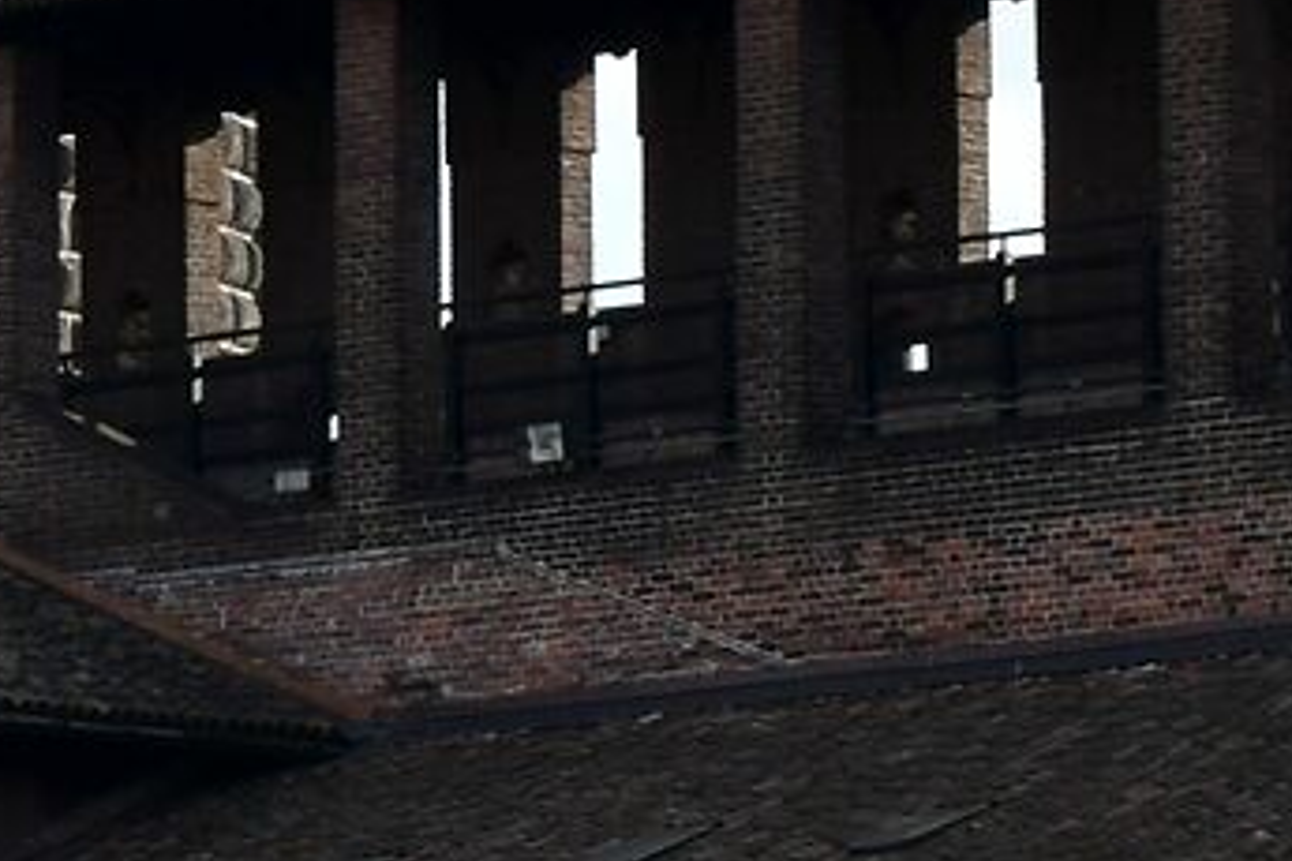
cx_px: -416
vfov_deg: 3.8
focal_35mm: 365
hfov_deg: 5.6
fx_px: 13116
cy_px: 180
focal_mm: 35
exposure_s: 1/320
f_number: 9
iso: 200
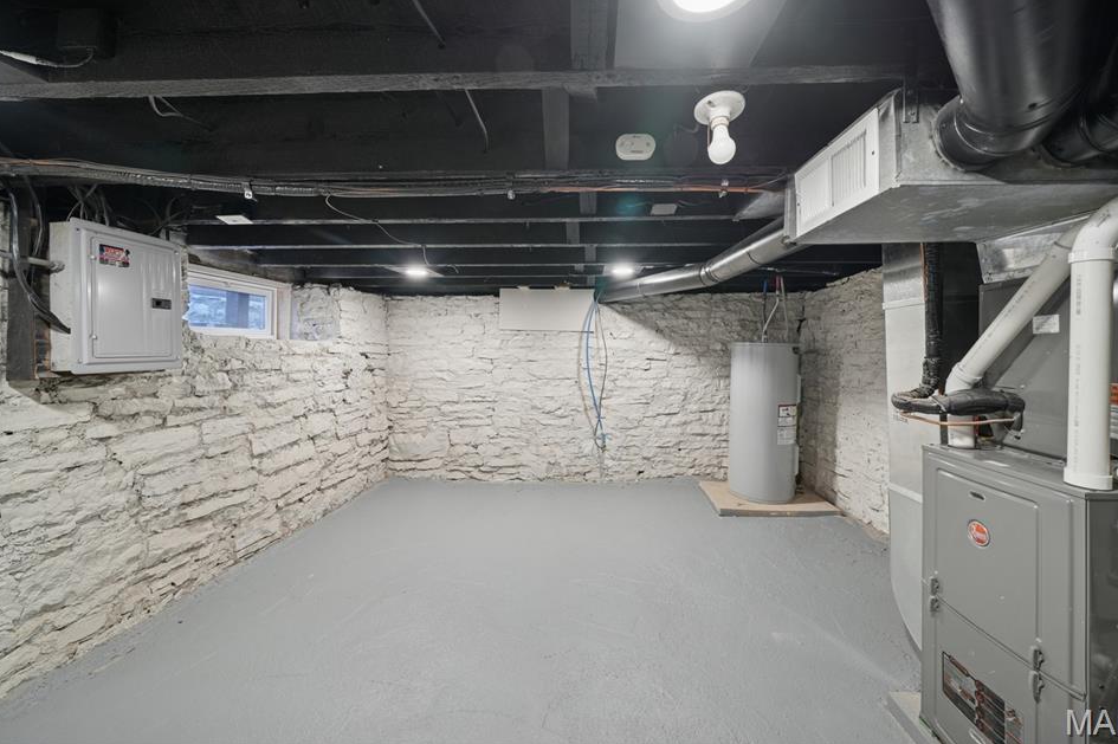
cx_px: 579
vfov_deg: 85.2
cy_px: 345
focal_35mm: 13
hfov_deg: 108.3
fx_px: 403
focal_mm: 12
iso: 400
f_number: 8
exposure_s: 1/5
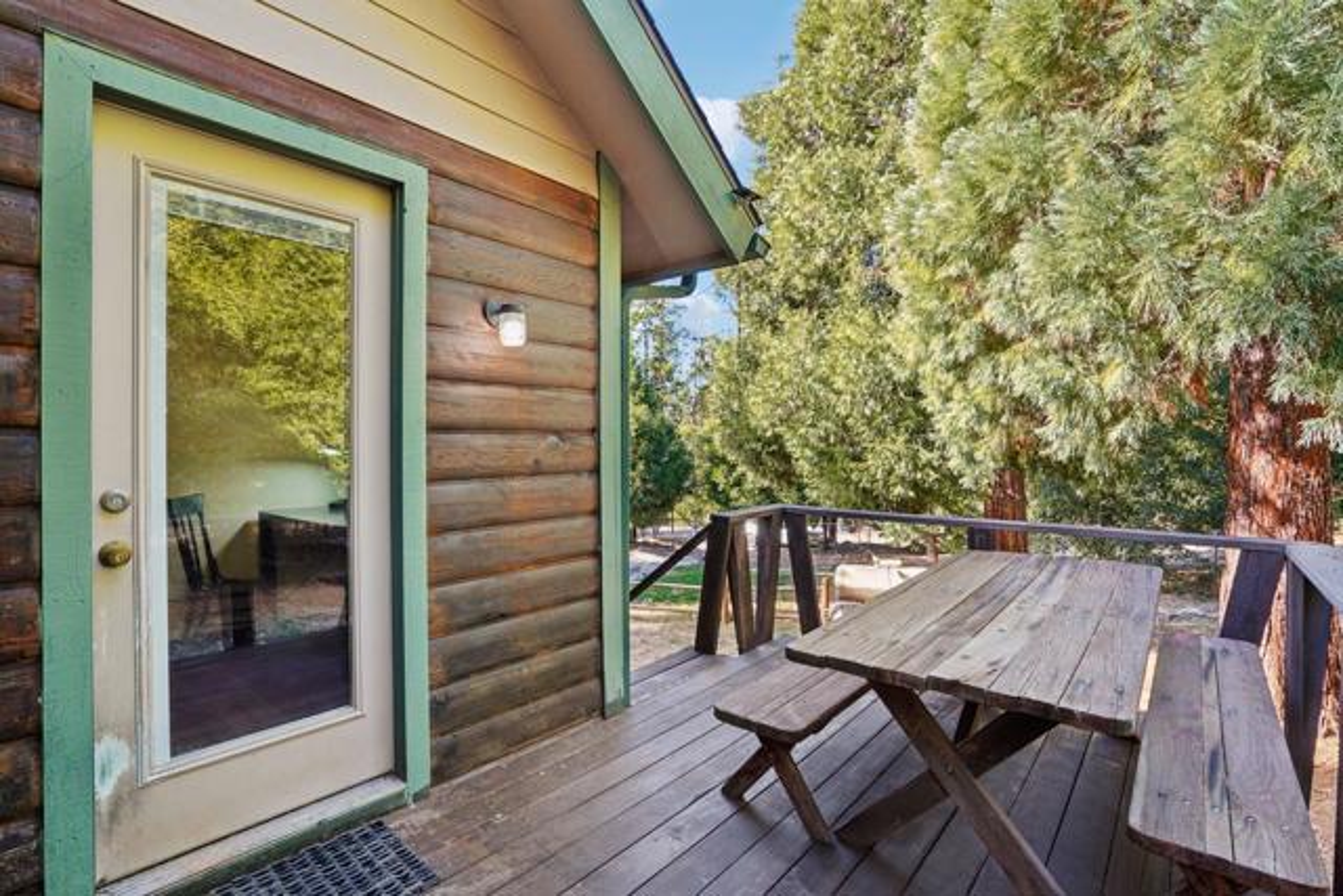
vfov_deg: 73.8
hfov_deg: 96.7
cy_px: 448
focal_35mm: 16
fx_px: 597
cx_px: 672
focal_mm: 16
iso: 250
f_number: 8
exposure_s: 1/30
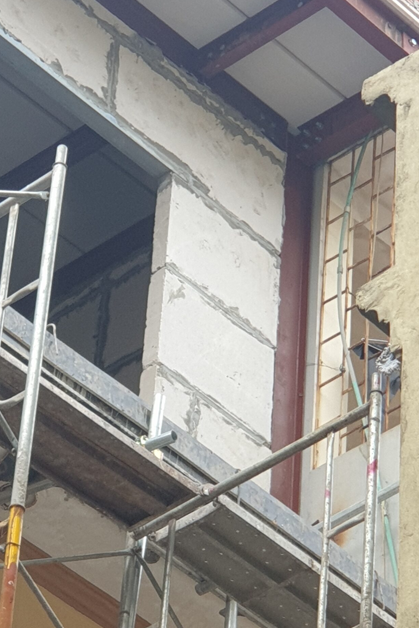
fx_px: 1309
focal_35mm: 75
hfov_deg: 18.1
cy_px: 426
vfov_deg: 26.8
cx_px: 110
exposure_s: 1/120
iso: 100
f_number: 2.4
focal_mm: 6
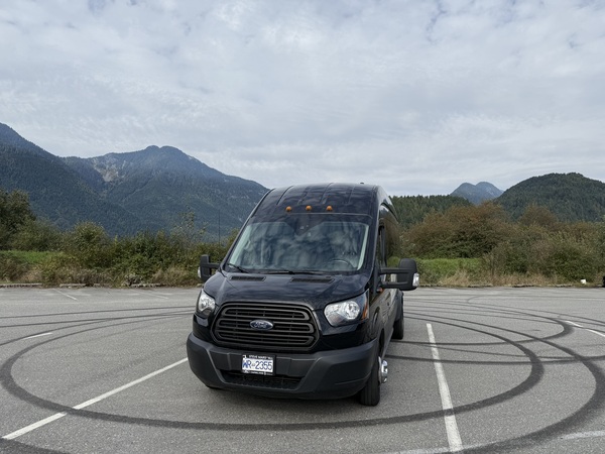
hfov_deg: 71.6
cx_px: 302
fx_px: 419
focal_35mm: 24
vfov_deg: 56.8
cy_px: 227
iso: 80
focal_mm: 6.76
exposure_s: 1/5319
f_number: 1.78
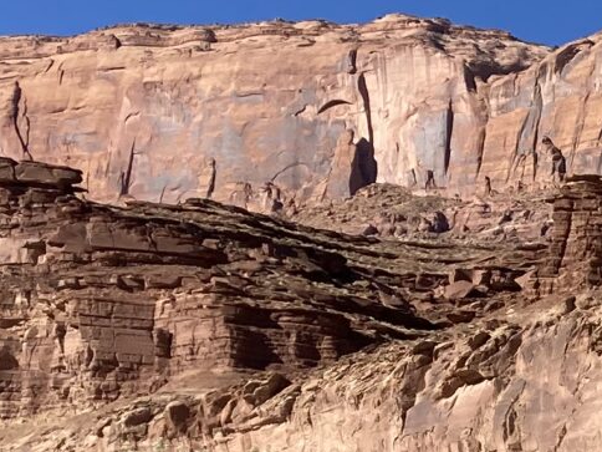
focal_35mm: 148
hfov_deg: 12.2
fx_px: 2574
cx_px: 1092
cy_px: 814
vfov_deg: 9.5
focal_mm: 3.99
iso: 20
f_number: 1.8
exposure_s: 1/2114
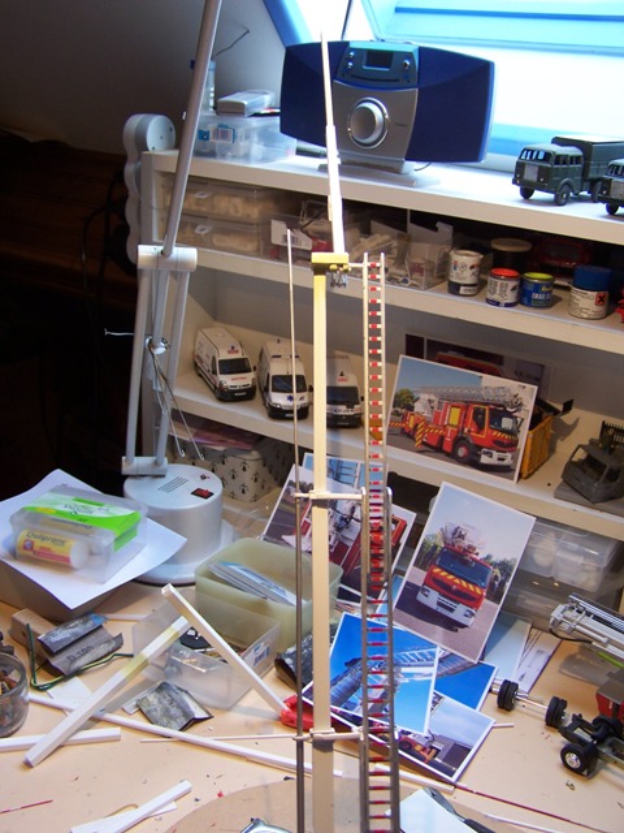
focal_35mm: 38
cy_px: 416
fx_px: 913
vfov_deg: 49.0
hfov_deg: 37.7
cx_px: 312
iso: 80
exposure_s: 1/30
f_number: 2.8
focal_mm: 6.3
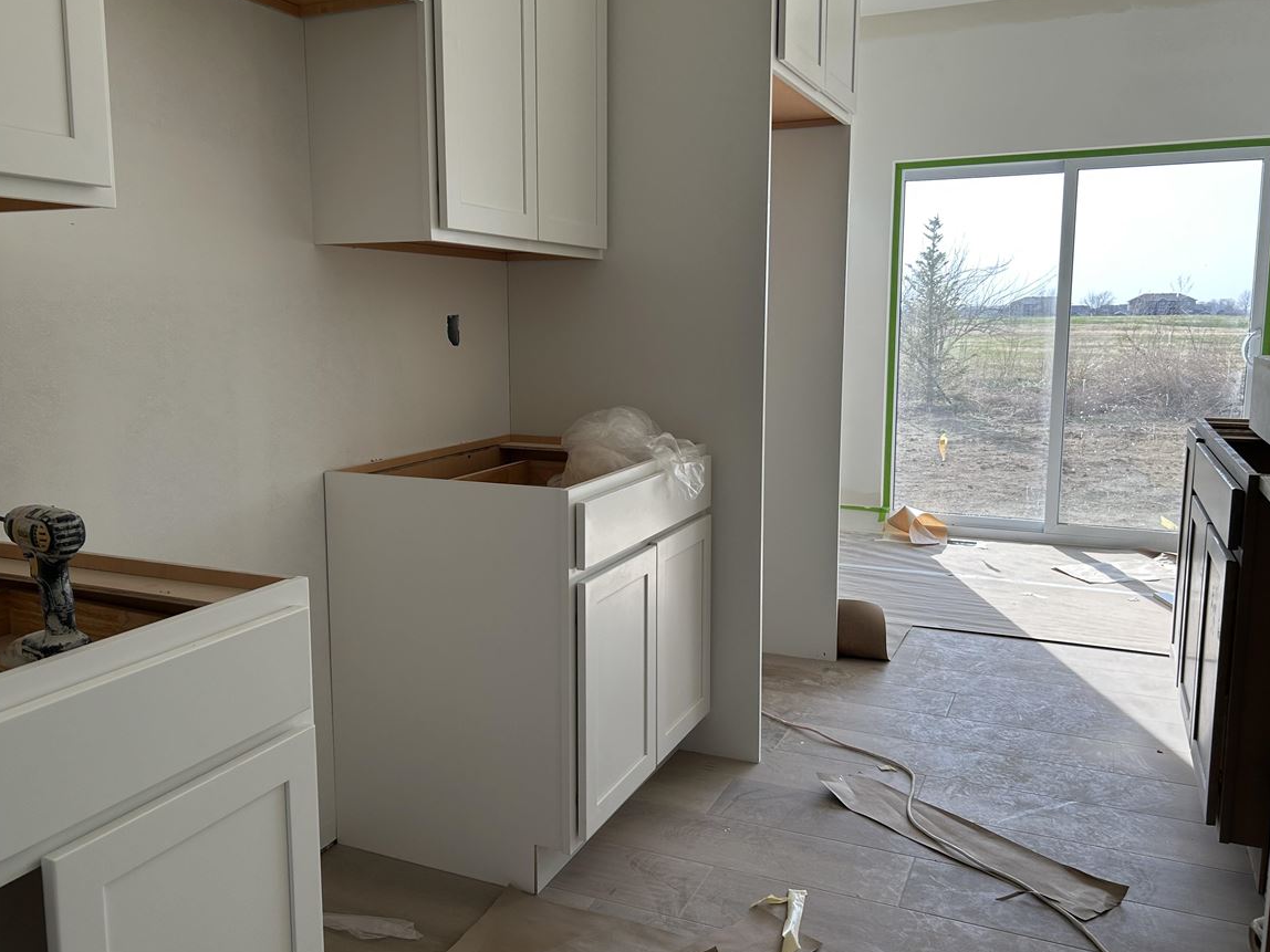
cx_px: 607
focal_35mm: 29
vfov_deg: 48.2
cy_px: 447
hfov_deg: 61.6
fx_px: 1064
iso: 50
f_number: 1.5
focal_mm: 5.7
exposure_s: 1/666
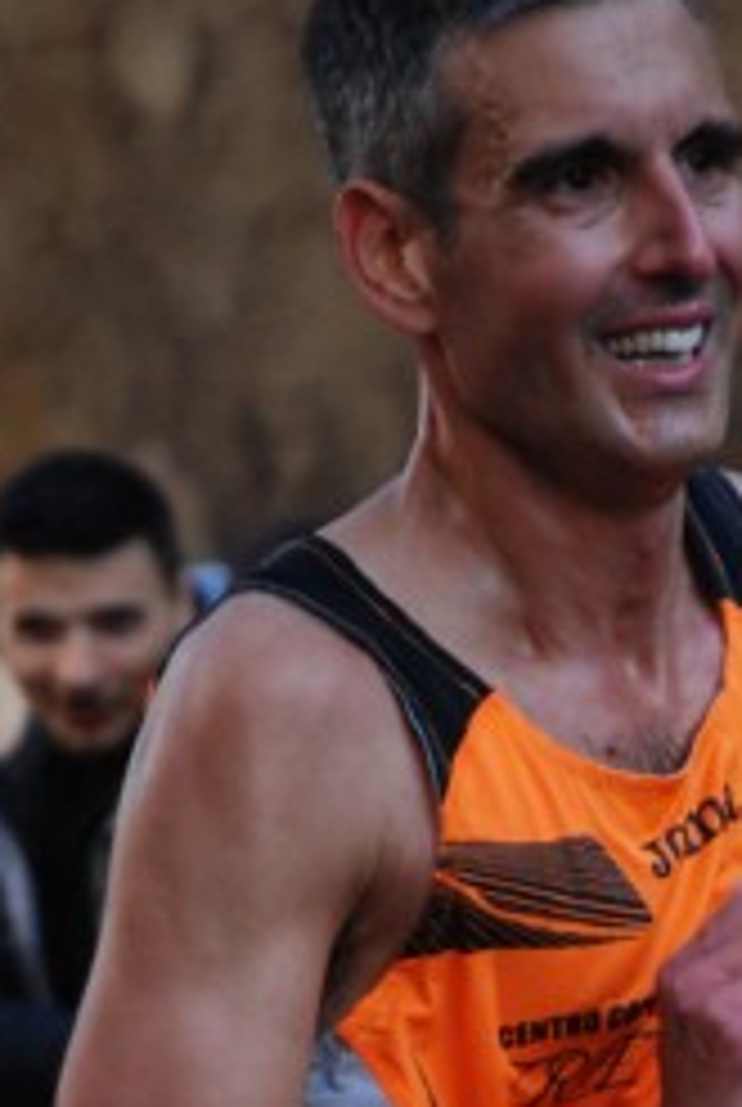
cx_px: 659
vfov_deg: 4.2
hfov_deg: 2.8
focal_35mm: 493
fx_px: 15184
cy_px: 1184
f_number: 5.6
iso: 1000
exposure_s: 1/500
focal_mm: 135
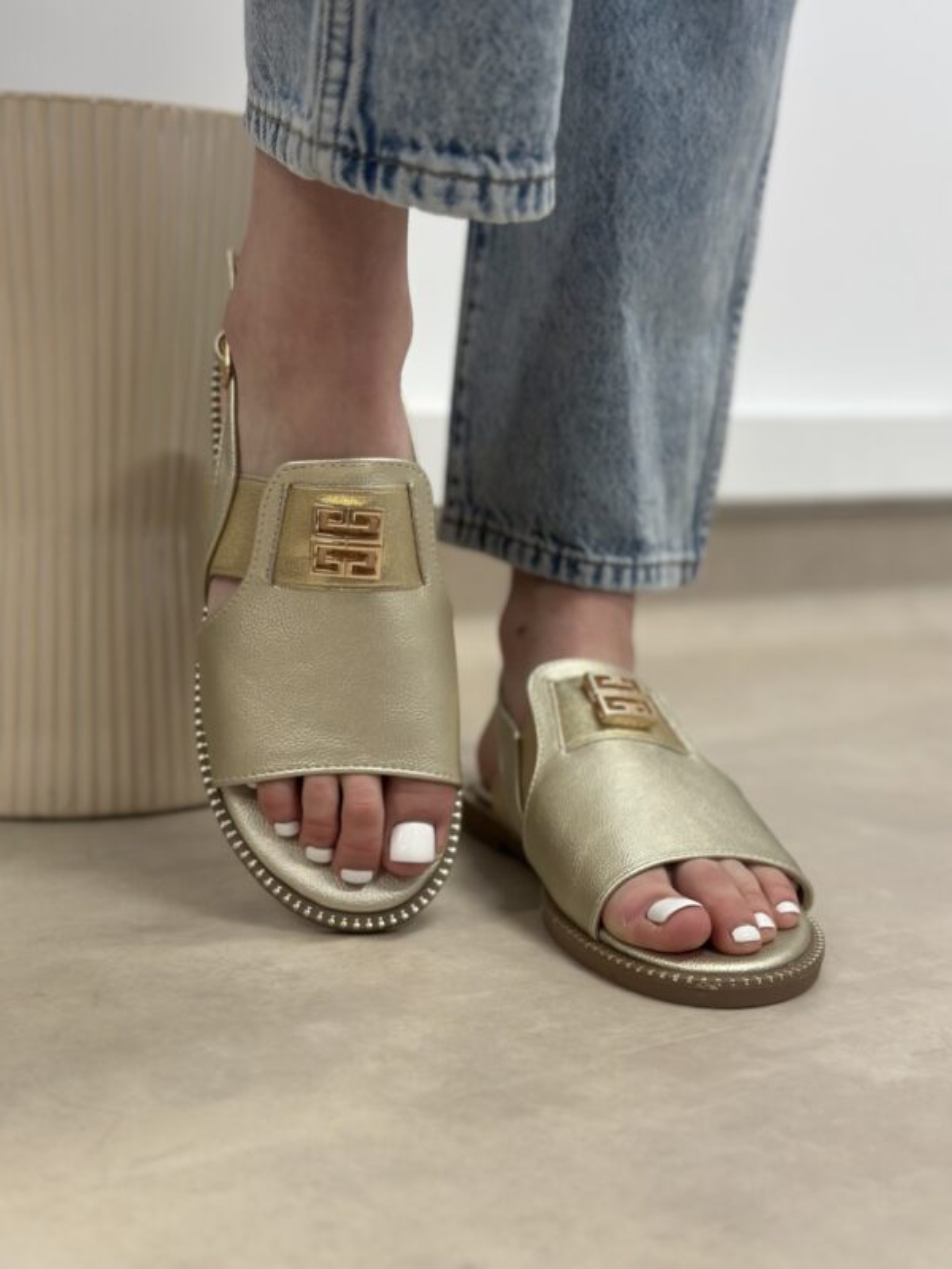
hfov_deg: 30.3
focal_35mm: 48
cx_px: 476
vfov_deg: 39.7
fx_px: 1760
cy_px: 634
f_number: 1.78
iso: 160
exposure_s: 1/100
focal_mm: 6.86
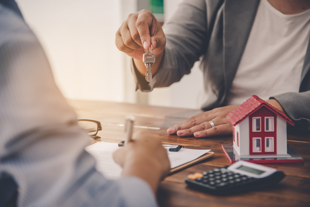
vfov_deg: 12.5
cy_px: 104
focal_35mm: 110
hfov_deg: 18.6
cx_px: 155
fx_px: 948
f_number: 4
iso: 100
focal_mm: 110
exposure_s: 1/500
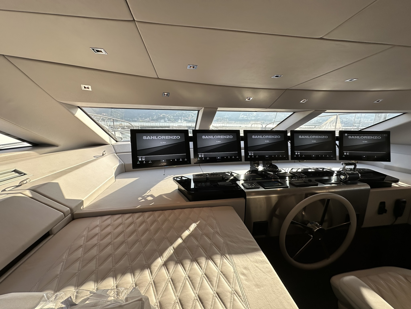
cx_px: 206
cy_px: 154
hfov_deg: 102.1
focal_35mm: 14
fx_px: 166
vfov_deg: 85.7
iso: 40
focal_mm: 2.22
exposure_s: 1/266
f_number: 2.2
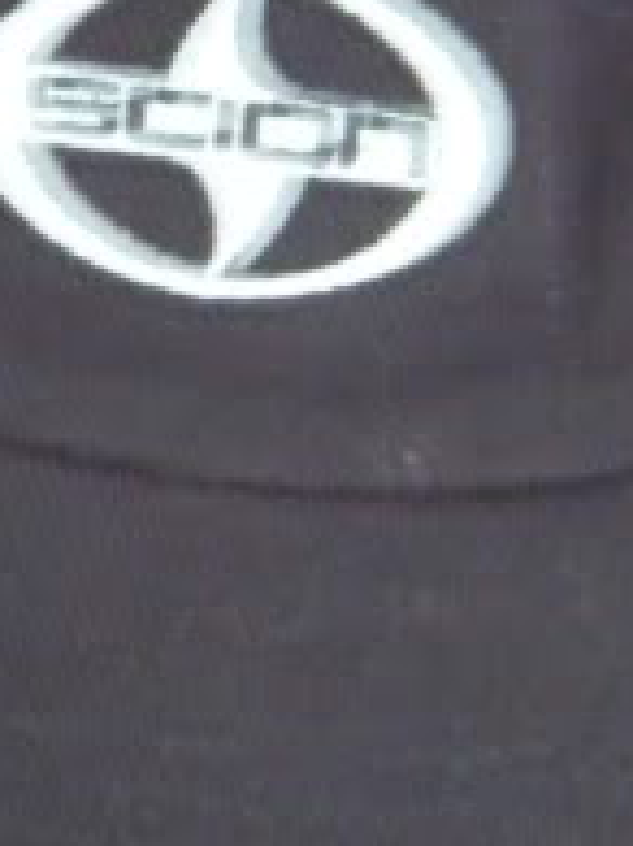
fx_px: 2807
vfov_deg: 17.0
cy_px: 226
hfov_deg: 12.8
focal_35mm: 115
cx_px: 130
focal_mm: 5.9
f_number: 3.8
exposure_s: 1/1.5
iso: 800
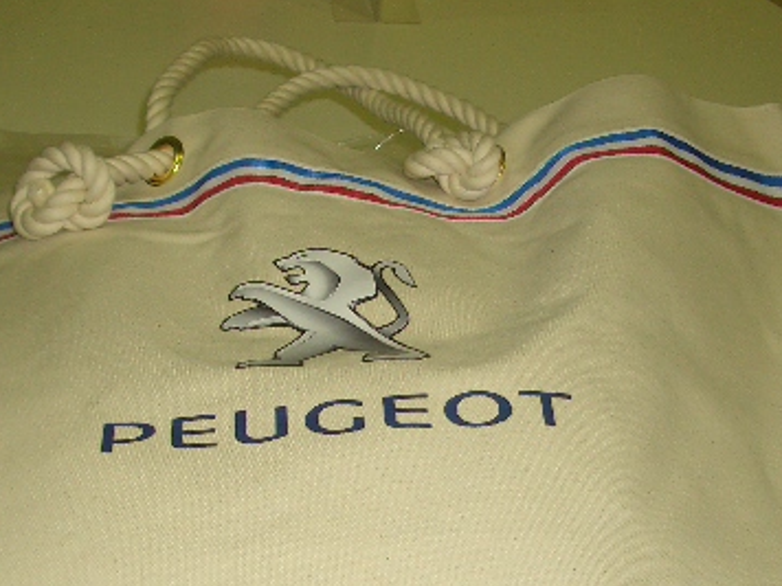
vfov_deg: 23.1
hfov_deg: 30.6
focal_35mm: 63
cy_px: 415
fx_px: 1423
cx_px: 314
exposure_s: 1/60
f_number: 2.6
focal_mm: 5.8
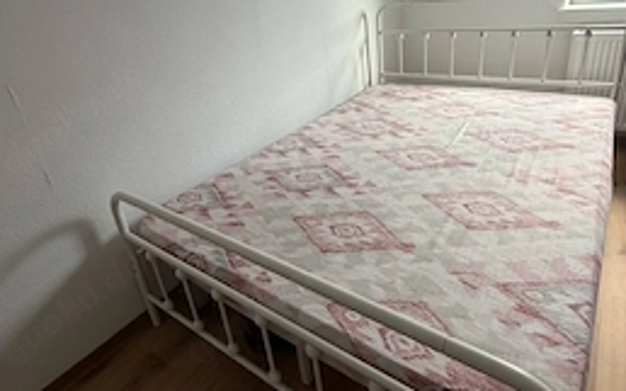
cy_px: 146
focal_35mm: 23
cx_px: 311
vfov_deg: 52.4
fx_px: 392
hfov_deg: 77.2
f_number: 2.2
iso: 320
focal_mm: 2.22
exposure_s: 1/97
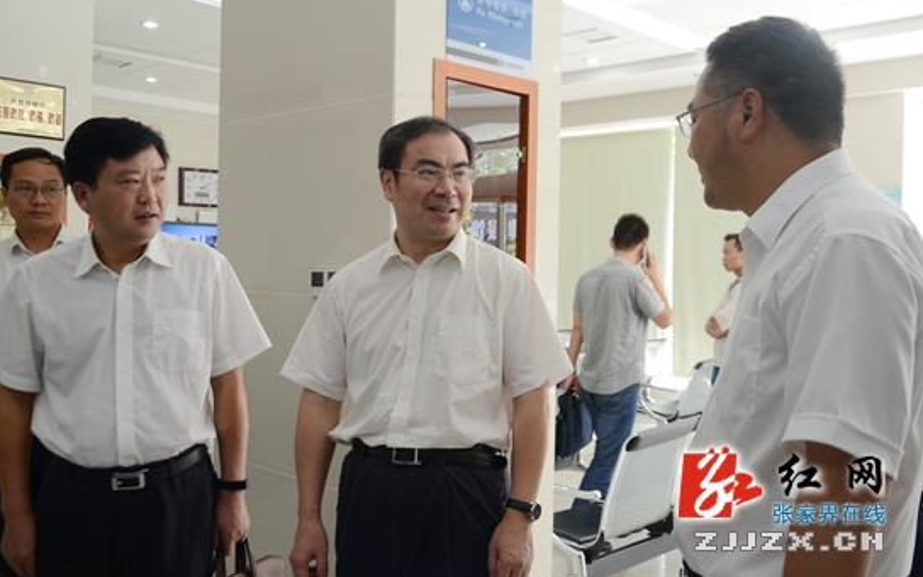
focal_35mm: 37
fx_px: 931
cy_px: 272
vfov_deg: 34.4
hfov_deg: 52.7
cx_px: 463
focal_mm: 24
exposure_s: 1/30
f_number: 5.6
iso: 320
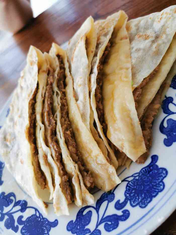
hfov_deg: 51.4
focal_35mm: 27
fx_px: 183
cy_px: 118
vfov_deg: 65.3
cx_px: 88
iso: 125
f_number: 1.8
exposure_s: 1/100
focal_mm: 5.58
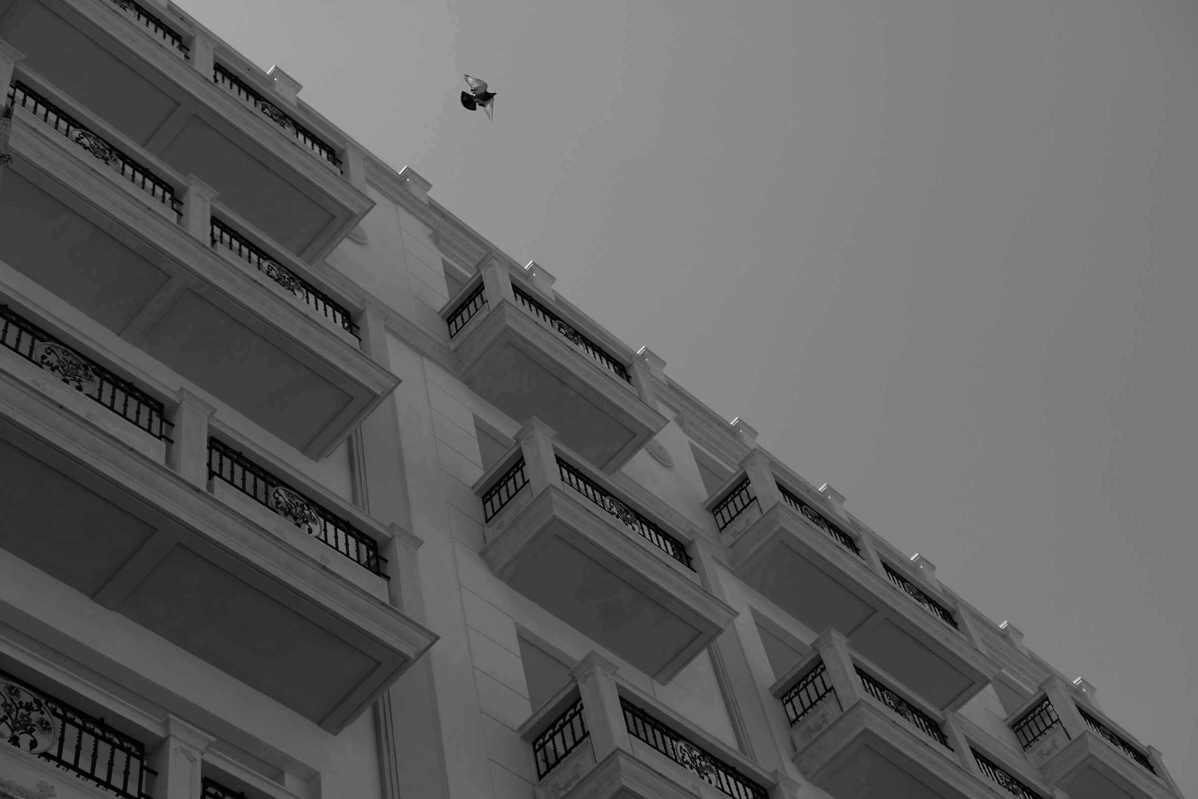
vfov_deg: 26.0
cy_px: 400
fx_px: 1730
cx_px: 599
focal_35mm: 52
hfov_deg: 38.2
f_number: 5.6
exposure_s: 1/800
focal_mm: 34.5
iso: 200
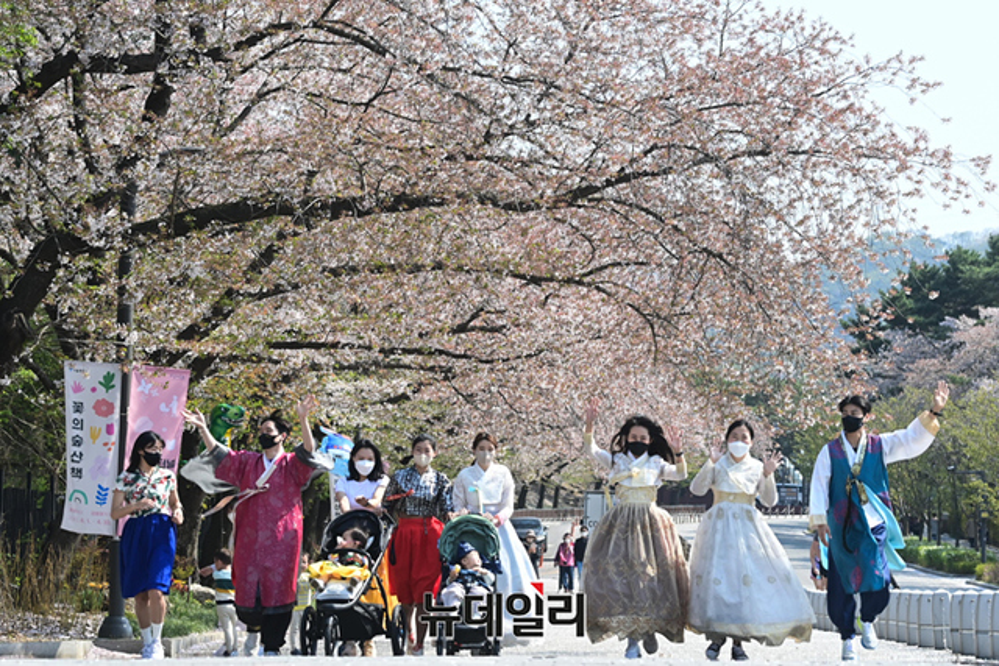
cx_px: 500
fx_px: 3109
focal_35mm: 112
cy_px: 333
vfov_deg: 12.2
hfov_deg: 18.3
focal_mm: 112
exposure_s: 1/400
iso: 400
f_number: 8
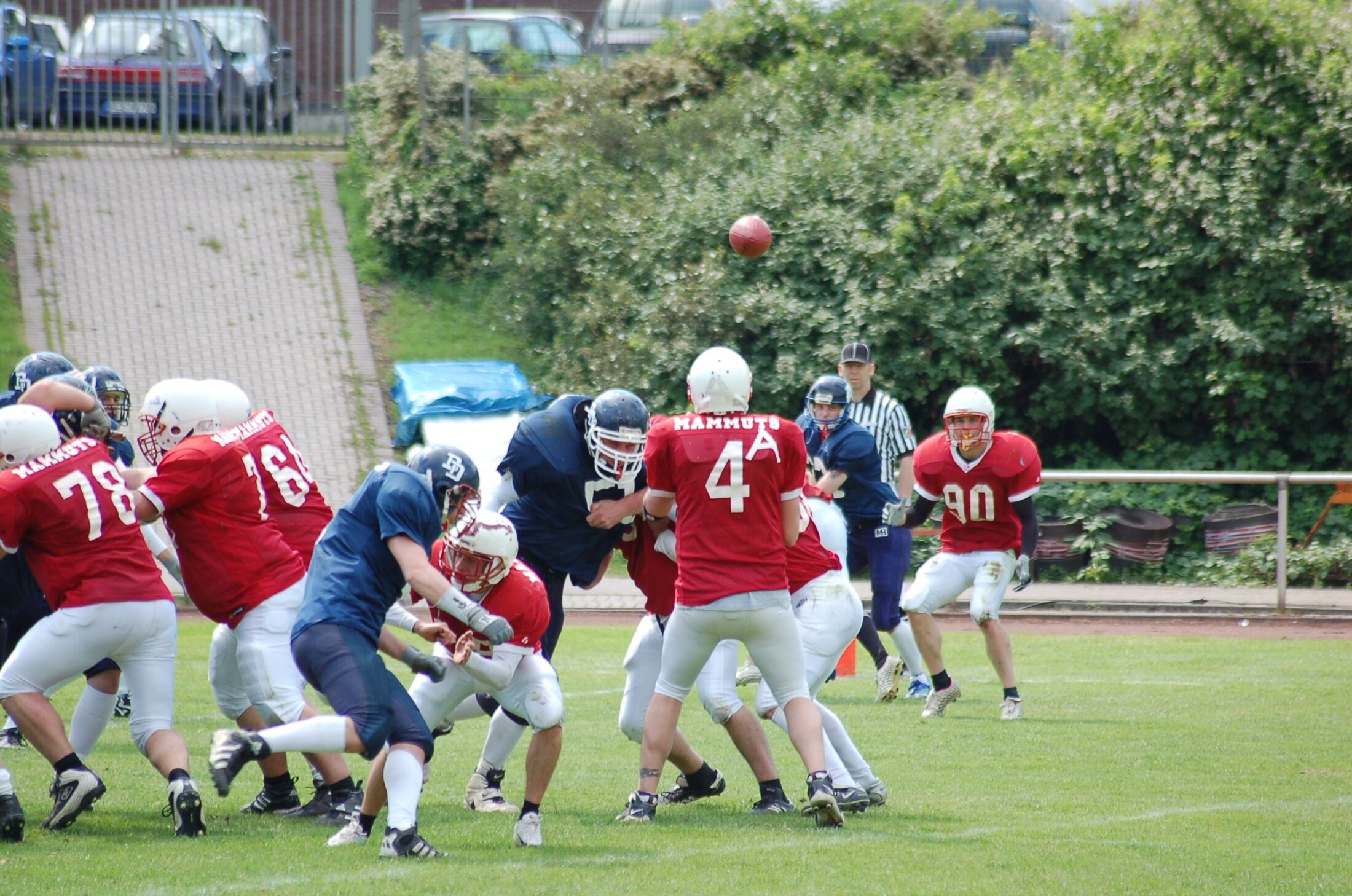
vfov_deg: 4.7
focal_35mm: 292
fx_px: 10964
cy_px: 448
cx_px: 676
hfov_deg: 7.1
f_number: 5
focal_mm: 195
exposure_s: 1/800
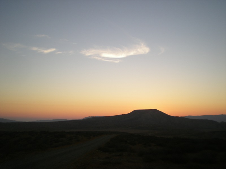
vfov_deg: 37.7
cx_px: 113
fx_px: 248
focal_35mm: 38
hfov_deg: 49.0
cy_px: 84
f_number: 3.1
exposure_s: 1/170
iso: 50
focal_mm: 6.3
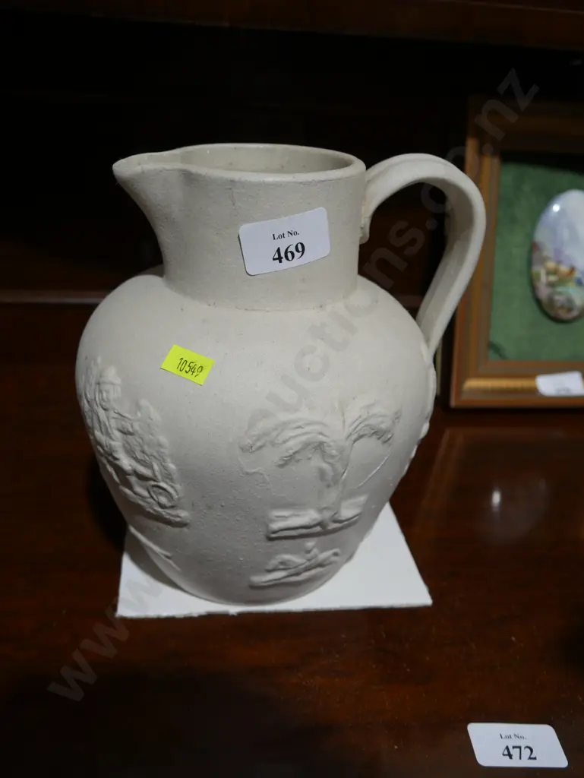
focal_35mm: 32
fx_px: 719
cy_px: 389
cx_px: 292
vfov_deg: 56.8
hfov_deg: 44.2
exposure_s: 1/60
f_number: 3.6
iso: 200
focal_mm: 16
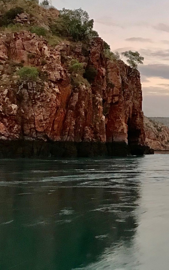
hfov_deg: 19.2
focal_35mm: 64
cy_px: 127
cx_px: 200
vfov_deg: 32.0
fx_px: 472
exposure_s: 1/17
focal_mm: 3.99
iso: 80
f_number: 1.8
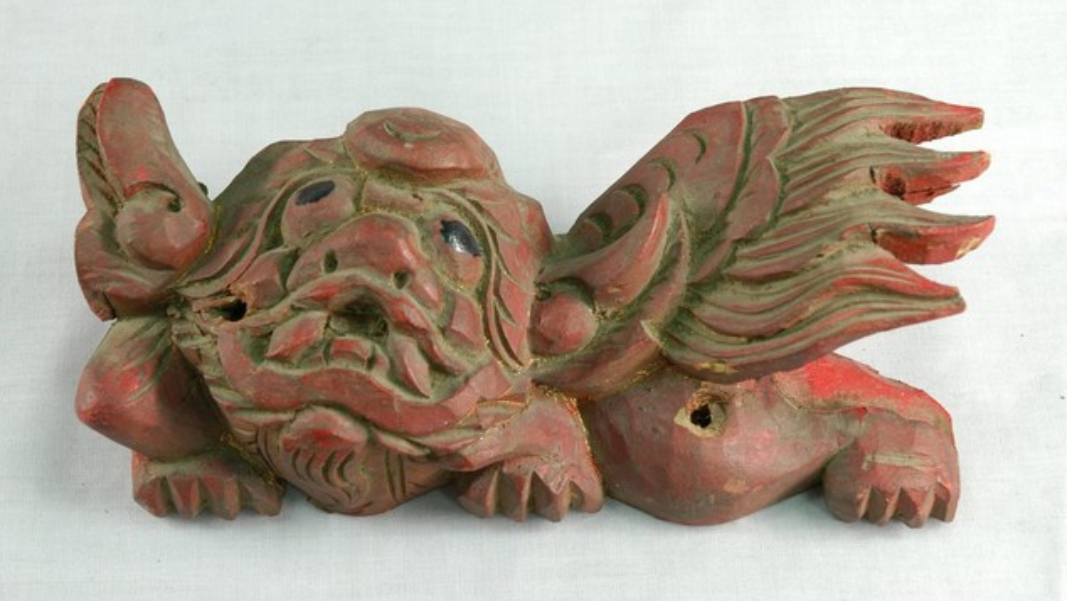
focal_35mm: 76
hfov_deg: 27.9
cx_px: 532
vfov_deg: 15.9
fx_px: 2151
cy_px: 274
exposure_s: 1/8
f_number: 8
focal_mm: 48
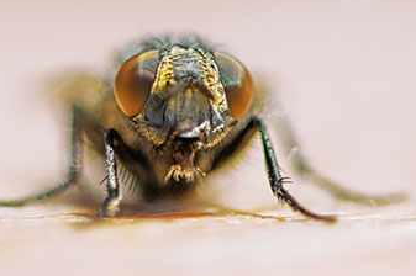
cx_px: 185
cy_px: 139
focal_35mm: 312
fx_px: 3602
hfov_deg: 6.6
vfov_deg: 4.4
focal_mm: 210
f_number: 9.5
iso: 220
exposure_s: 1/800
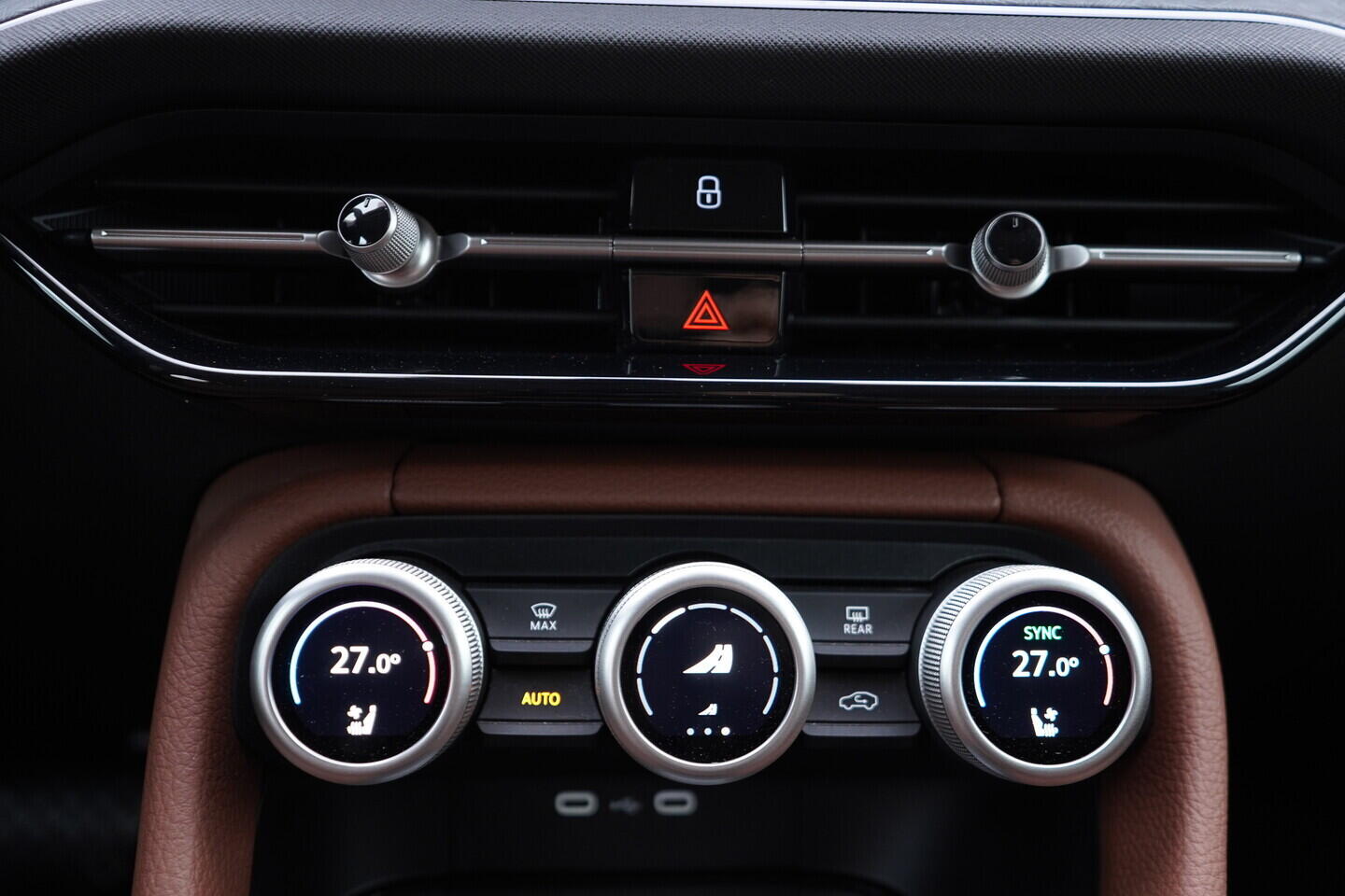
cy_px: 448
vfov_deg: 36.9
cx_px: 672
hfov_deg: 53.1
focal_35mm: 36
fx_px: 1345
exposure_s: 1/40
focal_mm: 24
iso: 400
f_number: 2.8
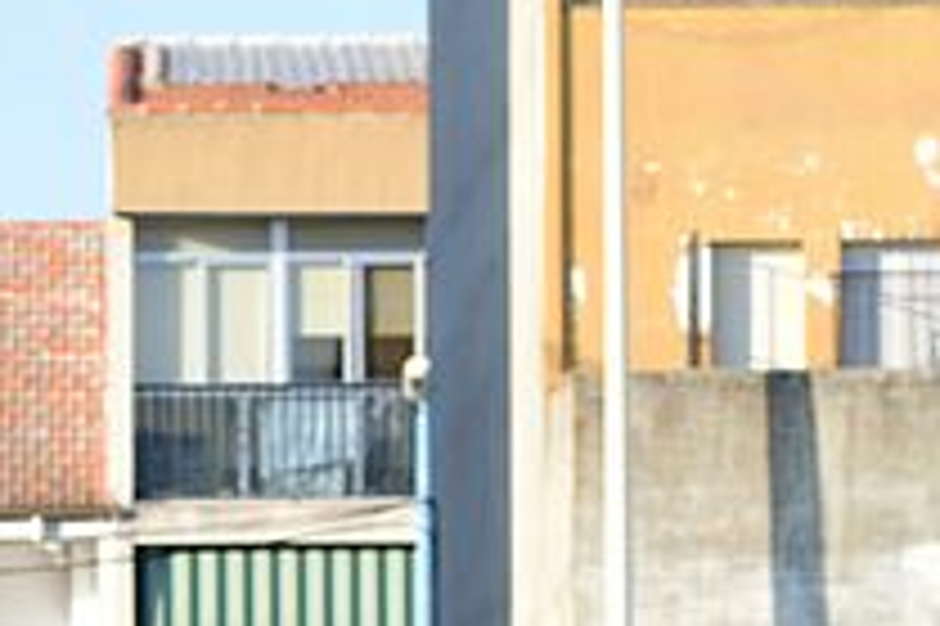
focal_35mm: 455
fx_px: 11871
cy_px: 1421
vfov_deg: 3.0
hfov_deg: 4.5
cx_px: -477
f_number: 7.1
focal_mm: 100
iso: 200
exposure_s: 1/200
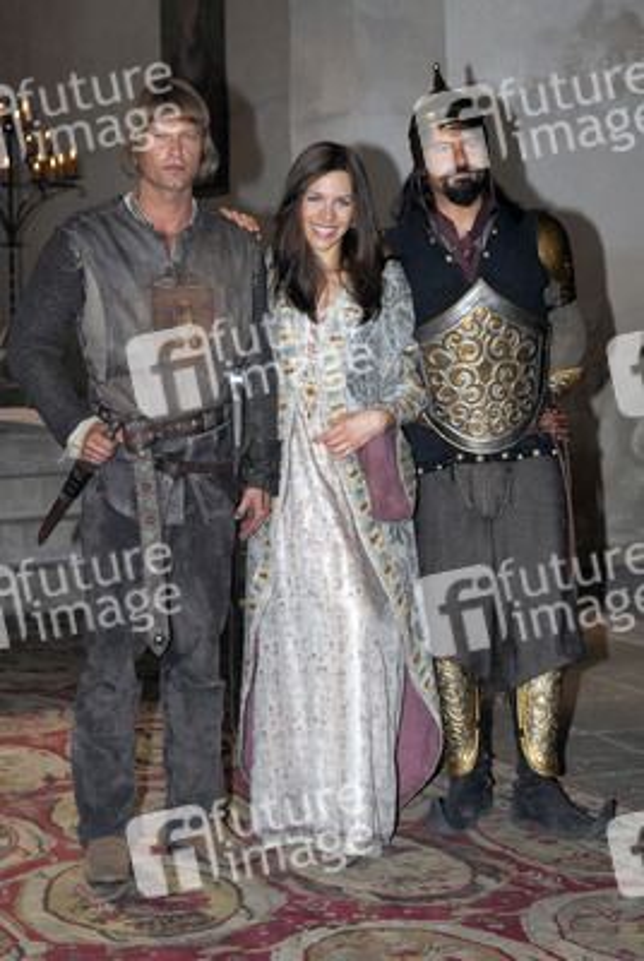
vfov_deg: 24.6
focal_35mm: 82
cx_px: 322
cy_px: 480
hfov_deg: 16.6
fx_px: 2206
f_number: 5.6
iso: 640
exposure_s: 1/160
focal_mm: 55
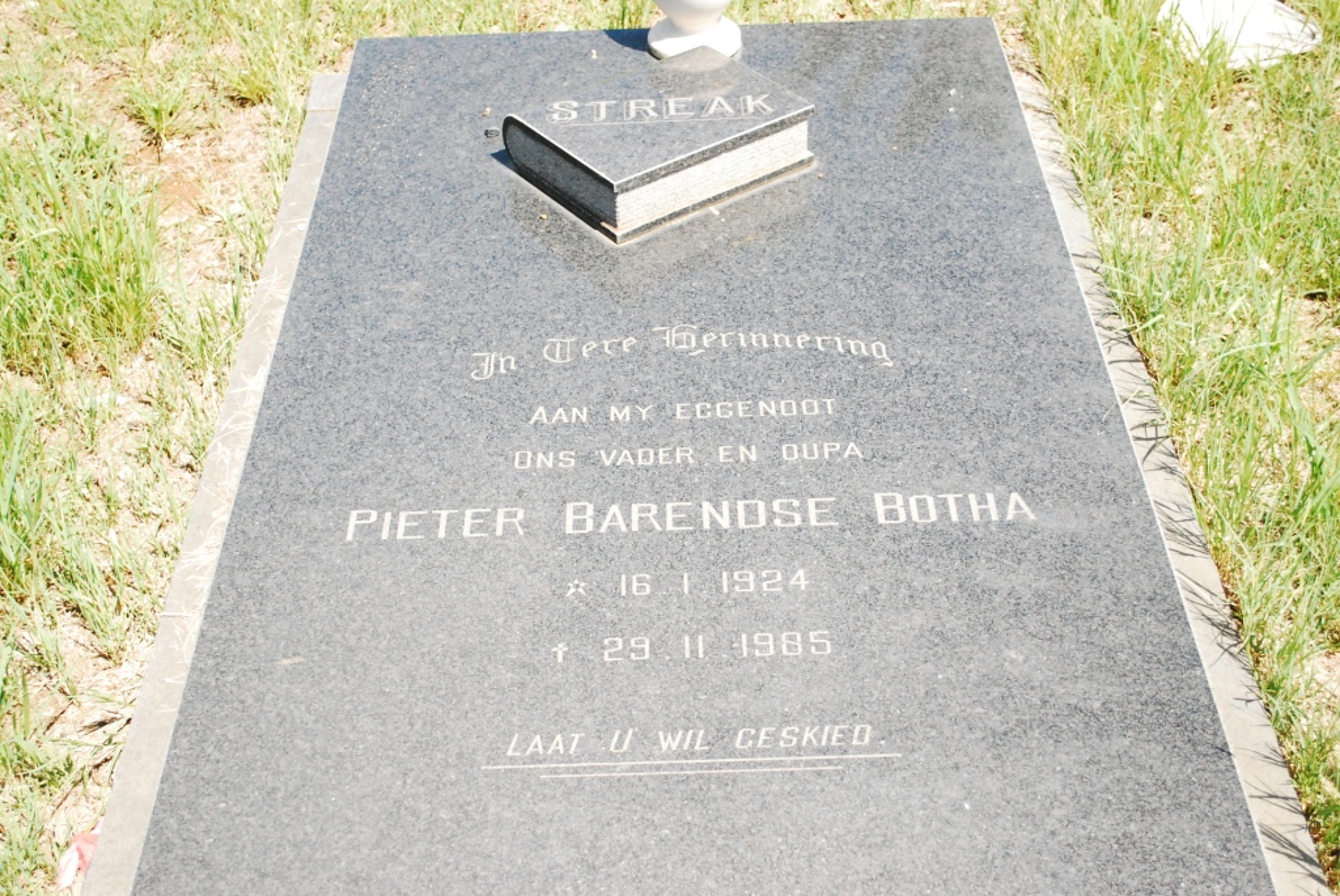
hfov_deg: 38.8
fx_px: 1900
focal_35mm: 51
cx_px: 670
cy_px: 448
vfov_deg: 26.5
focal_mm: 34
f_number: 5
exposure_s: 1/4000
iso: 1600
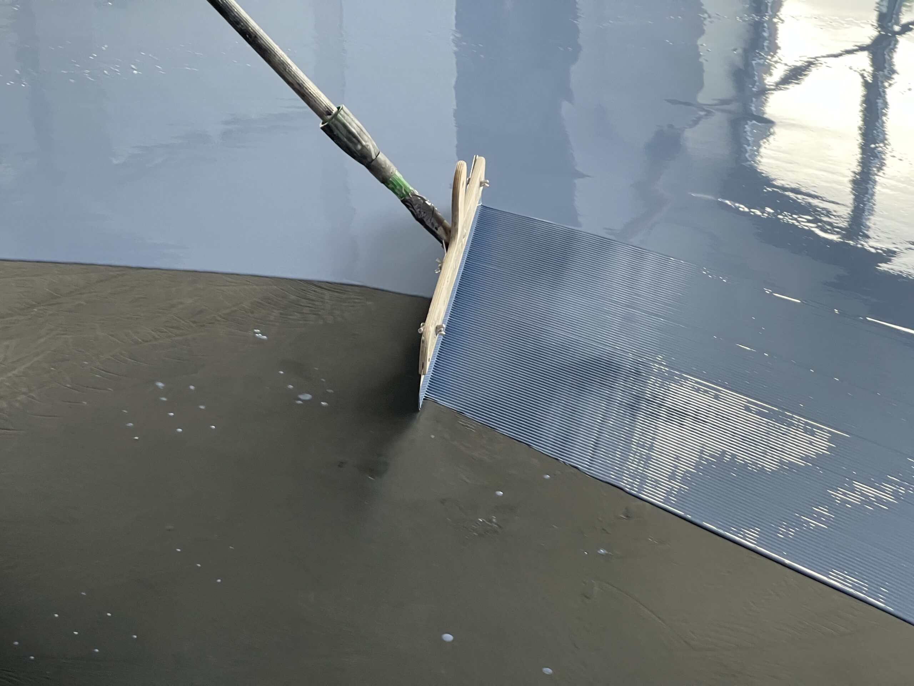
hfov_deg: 30.3
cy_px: 343
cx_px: 457
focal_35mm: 64
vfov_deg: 22.9
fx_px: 1690
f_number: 2.2
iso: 200
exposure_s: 1/99
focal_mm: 7.5
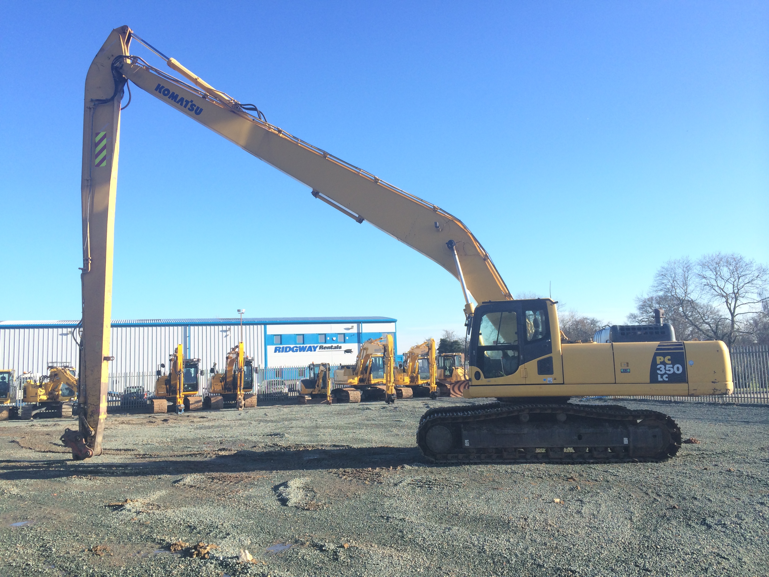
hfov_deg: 60.0
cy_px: 288
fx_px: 666
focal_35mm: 30
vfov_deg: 46.8
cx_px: 384
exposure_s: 1/672
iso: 32
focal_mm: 4.12
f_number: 2.2
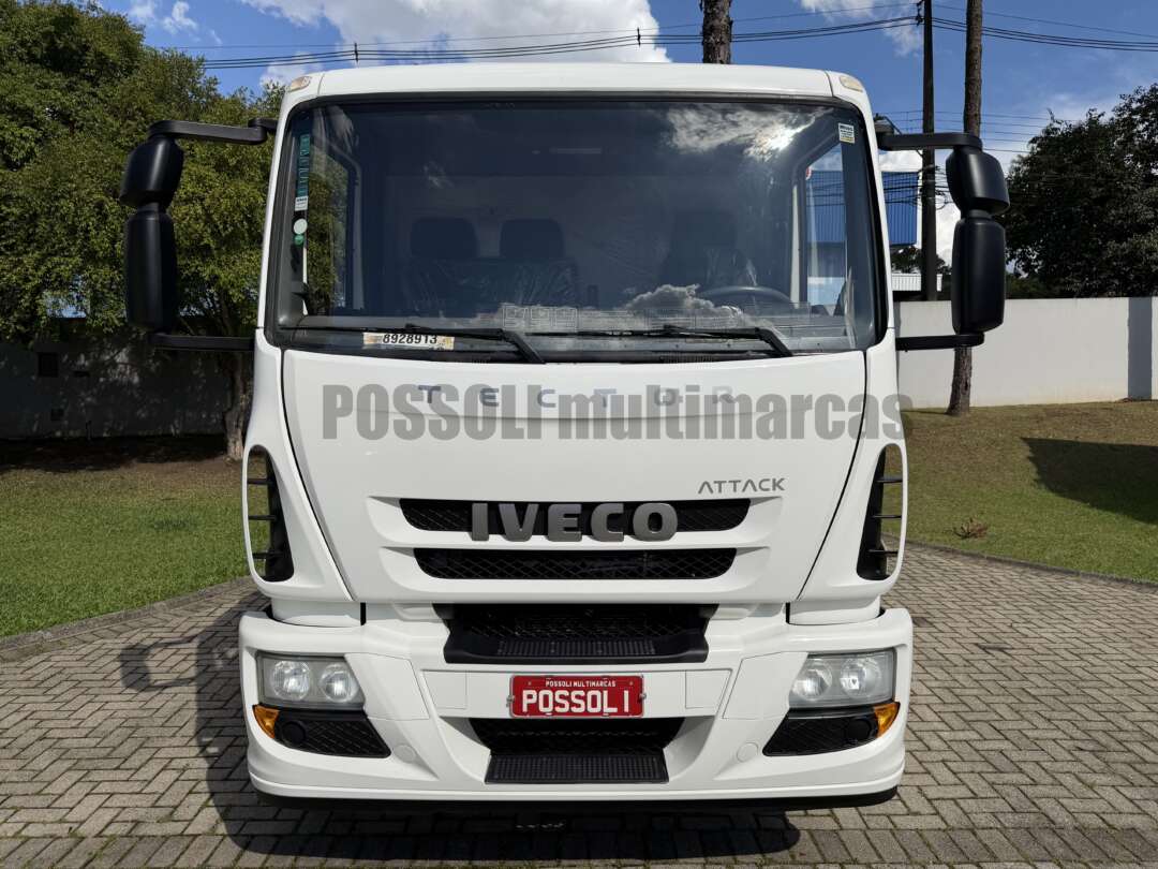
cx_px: 579
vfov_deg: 56.8
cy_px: 434
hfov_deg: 71.6
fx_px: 803
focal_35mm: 24
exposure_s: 1/9091
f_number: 1.78
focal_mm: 6.76
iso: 80
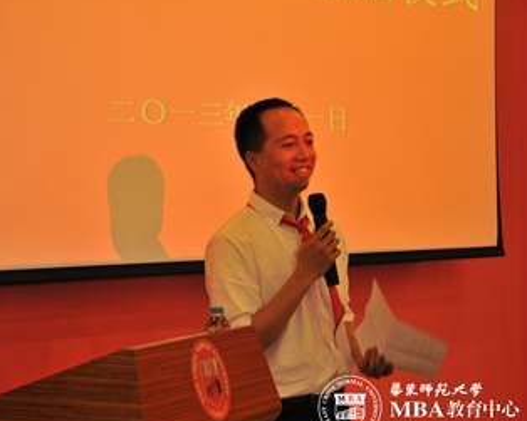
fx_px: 1762
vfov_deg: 13.6
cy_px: 214
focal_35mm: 113
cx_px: 203
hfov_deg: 17.0
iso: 400
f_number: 4.5
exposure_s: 1/30
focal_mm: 56
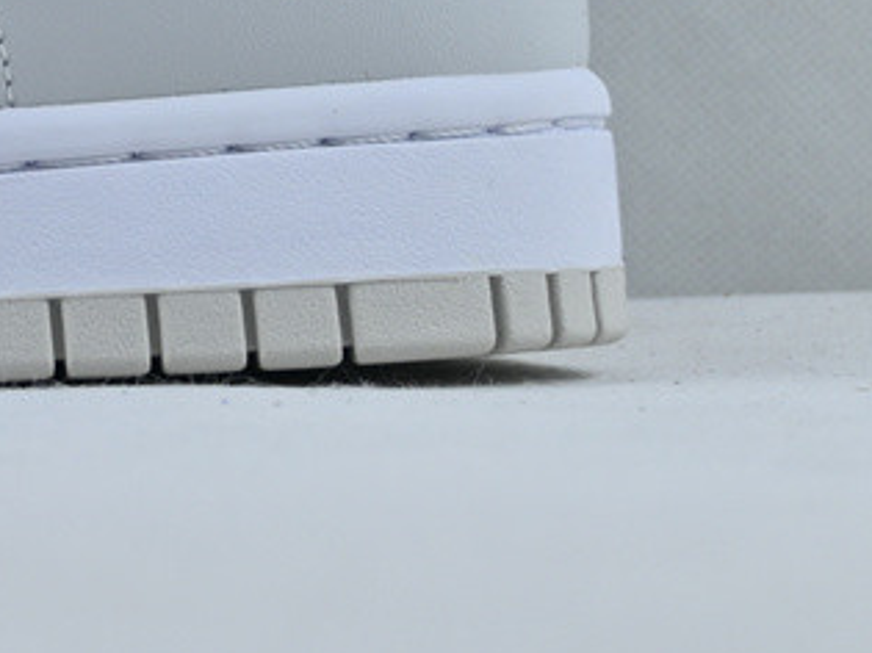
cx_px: -673
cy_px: -172
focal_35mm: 168
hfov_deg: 11.0
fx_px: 4224
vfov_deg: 8.7
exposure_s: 1/100
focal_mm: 30.5
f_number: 4.8
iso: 100
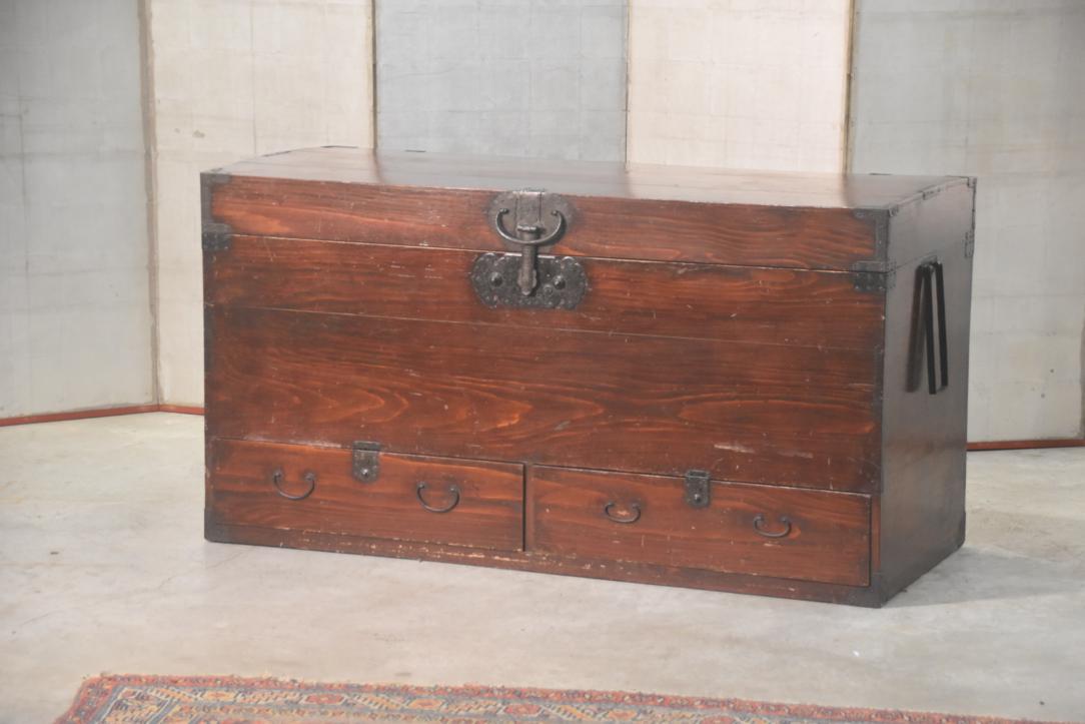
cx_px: 542
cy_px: 362
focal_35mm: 112
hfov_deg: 18.2
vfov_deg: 12.2
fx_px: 3391
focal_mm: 75
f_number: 5.3
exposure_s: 1/60
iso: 2800
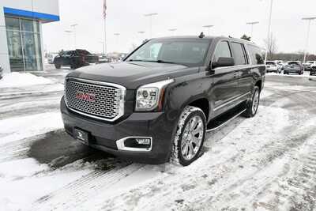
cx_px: 158
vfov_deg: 53.2
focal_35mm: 24
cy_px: 106
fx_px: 211
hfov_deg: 73.7
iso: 200
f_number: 7.1
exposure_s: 1/250
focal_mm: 16
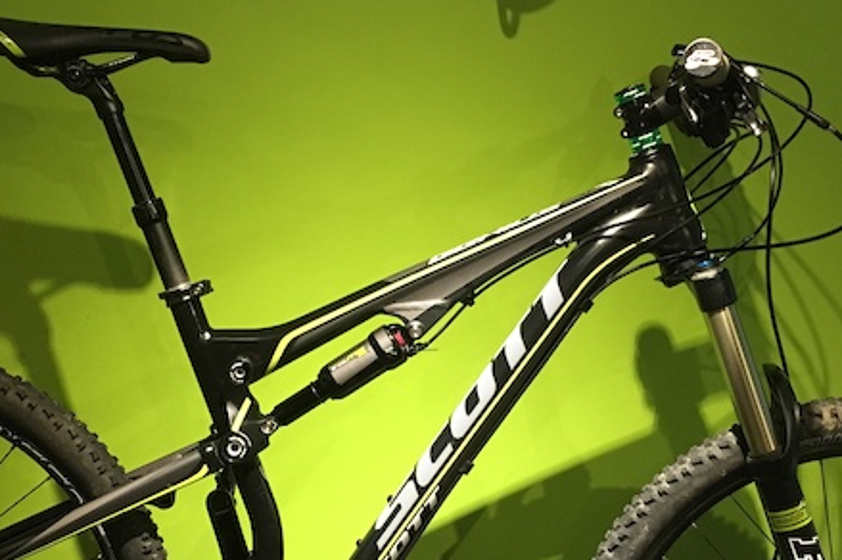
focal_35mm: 55
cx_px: 380
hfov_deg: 36.2
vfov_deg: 24.4
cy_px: 393
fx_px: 1285
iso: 200
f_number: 2.2
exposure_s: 1/17
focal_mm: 4.15
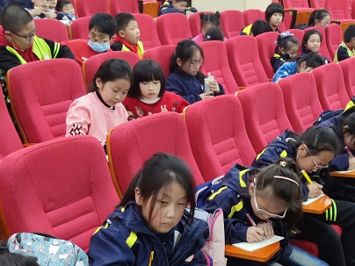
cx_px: 212
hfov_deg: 34.8
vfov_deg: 26.3
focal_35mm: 55
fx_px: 564
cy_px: 191
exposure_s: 1/50
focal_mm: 6.72
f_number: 1.69
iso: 845
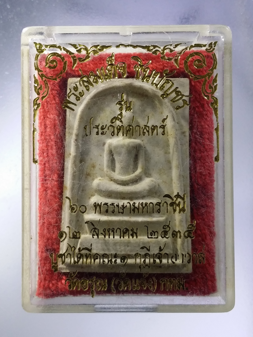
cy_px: 168
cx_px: 126
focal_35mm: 31
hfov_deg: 45.4
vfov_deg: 58.4
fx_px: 302
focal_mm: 4.13
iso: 125
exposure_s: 1/30
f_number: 2.2
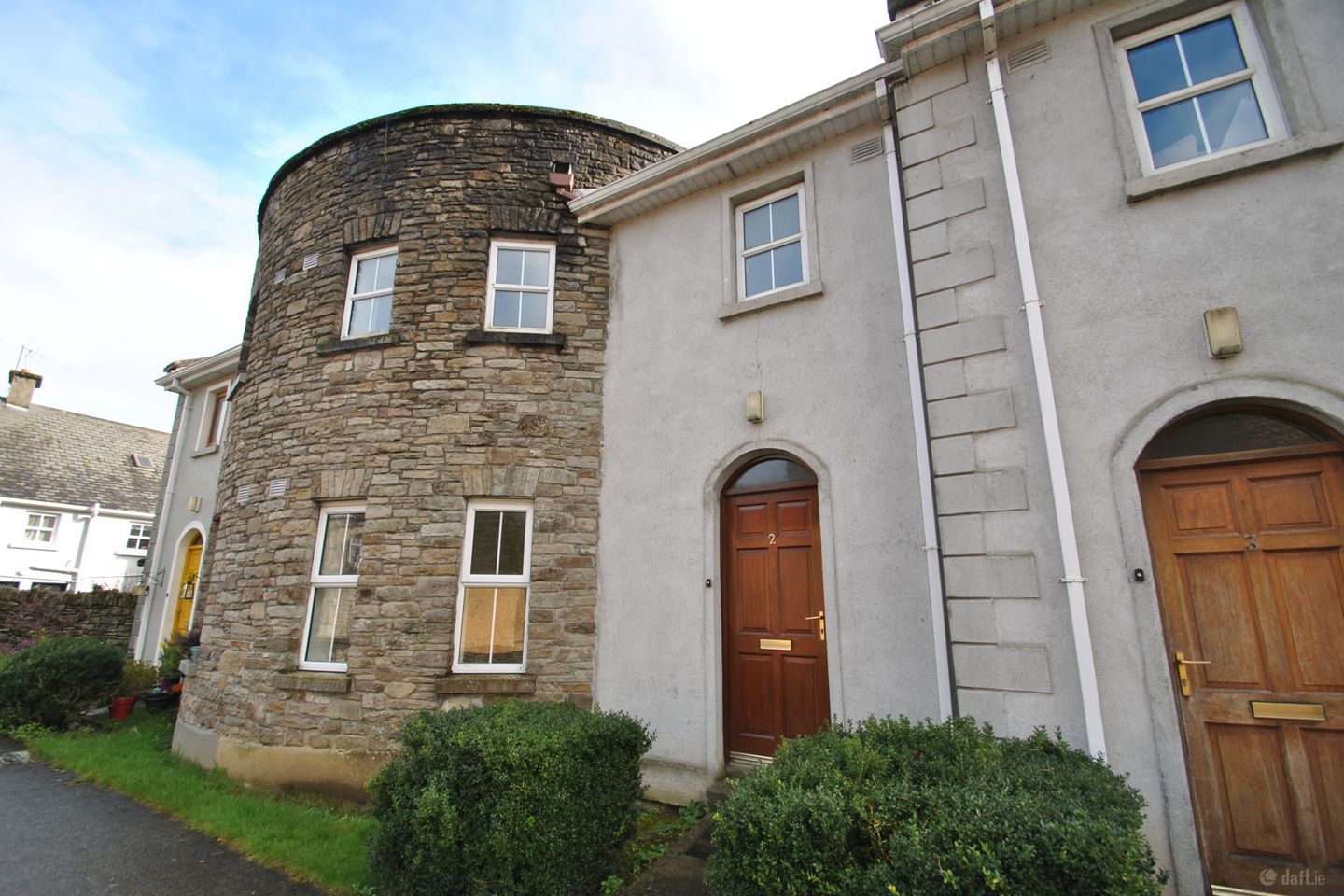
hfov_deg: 100.4
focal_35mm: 15
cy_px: 448
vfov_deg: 77.3
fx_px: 560
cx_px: 672
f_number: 5.6
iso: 100
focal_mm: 10
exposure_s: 1/125
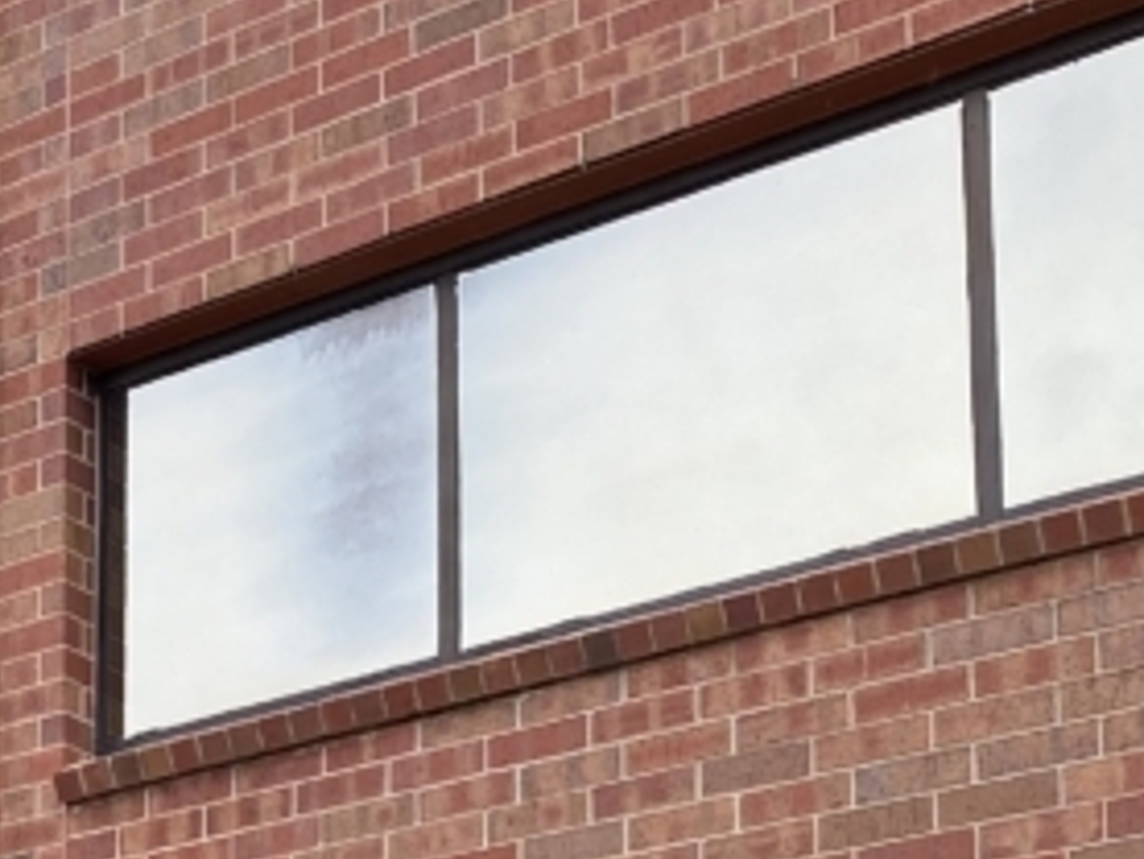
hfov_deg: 19.6
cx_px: -83
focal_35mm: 96
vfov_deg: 14.2
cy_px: 1371
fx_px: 3174
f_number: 1.8
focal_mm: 4.25
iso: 32
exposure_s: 1/338
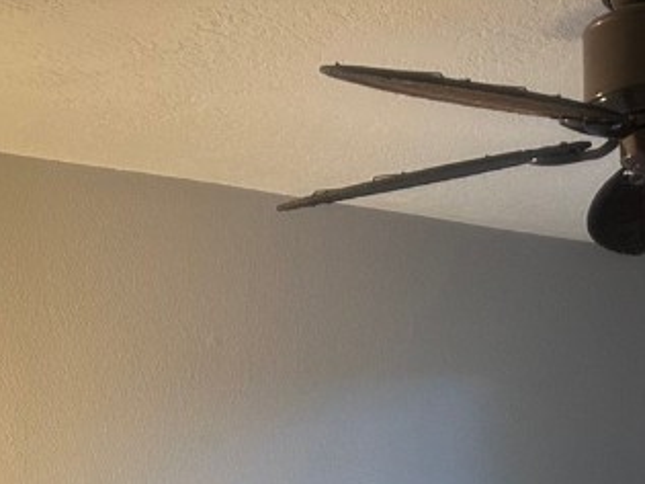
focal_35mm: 78
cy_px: 781
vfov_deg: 16.7
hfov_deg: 24.7
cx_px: 506
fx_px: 1453
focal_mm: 6.86
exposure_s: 1/60
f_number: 1.78
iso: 200
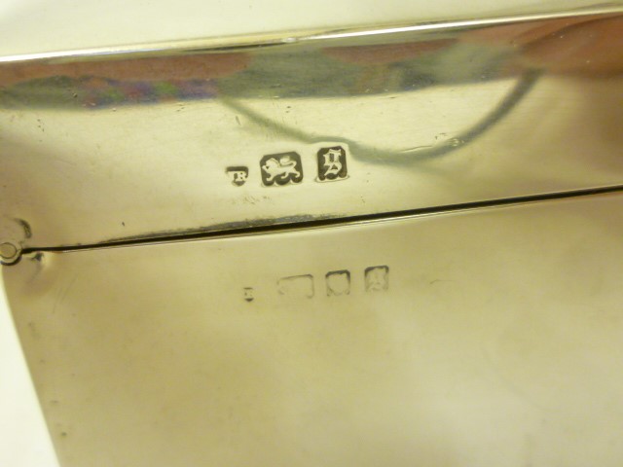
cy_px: 234
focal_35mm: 36
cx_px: 312
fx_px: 648
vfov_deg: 39.7
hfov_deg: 51.4
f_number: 3.3
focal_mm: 5.2
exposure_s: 1/30
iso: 320
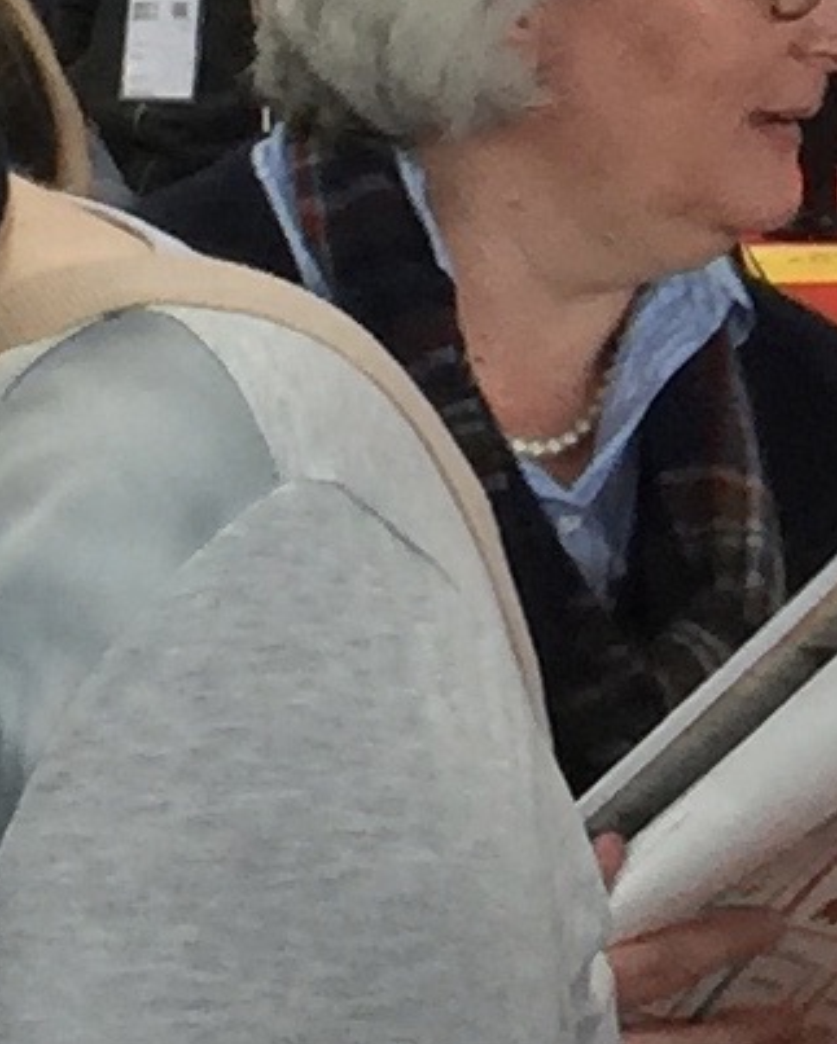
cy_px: -228
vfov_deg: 8.3
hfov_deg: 6.6
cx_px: 1578
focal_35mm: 229
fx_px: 7083
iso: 64
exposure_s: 1/33
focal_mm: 4.15
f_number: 2.2
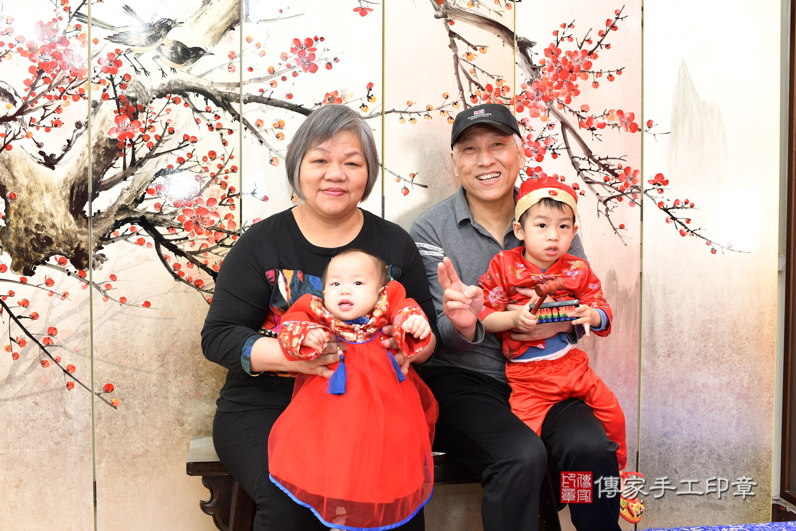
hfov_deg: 54.4
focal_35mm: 35
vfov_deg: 37.9
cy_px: 266
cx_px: 398
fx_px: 774
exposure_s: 1/200
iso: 1000
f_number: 4.5
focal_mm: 35
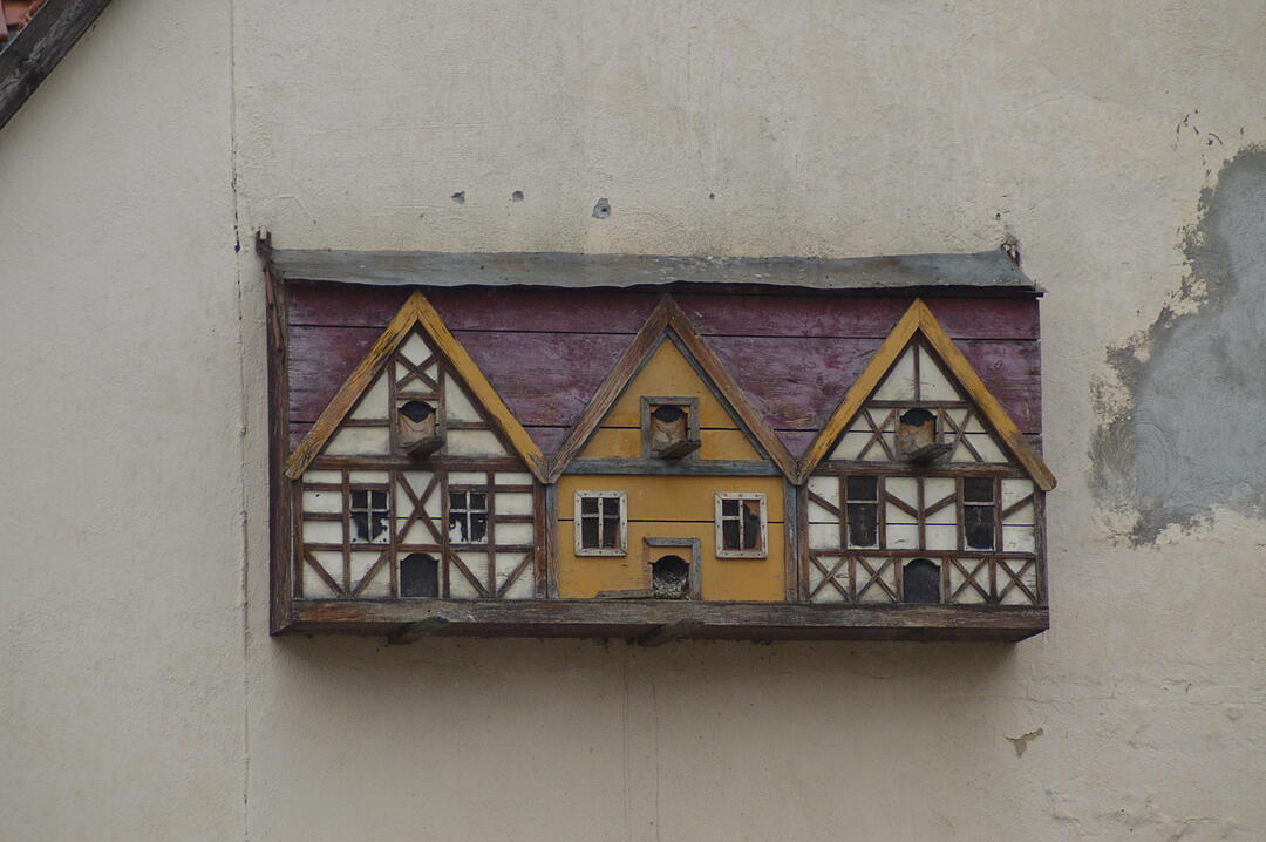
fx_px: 10540
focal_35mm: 300
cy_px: 421
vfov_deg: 4.6
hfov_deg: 6.9
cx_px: 633
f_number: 6.3
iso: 800
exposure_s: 1/500
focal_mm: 200
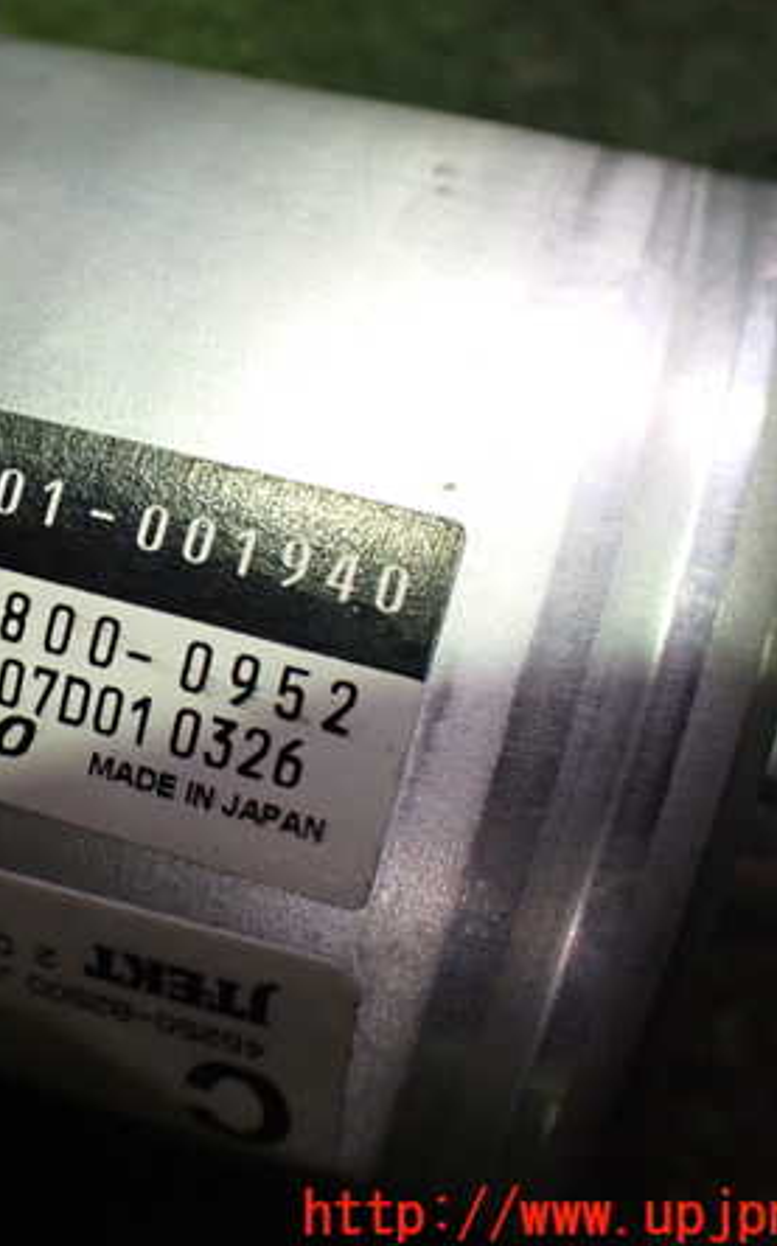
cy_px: 620
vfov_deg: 46.2
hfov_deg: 28.8
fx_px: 1459
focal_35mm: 43
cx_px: 95
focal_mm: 5.4
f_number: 2.3
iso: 800
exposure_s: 1/80
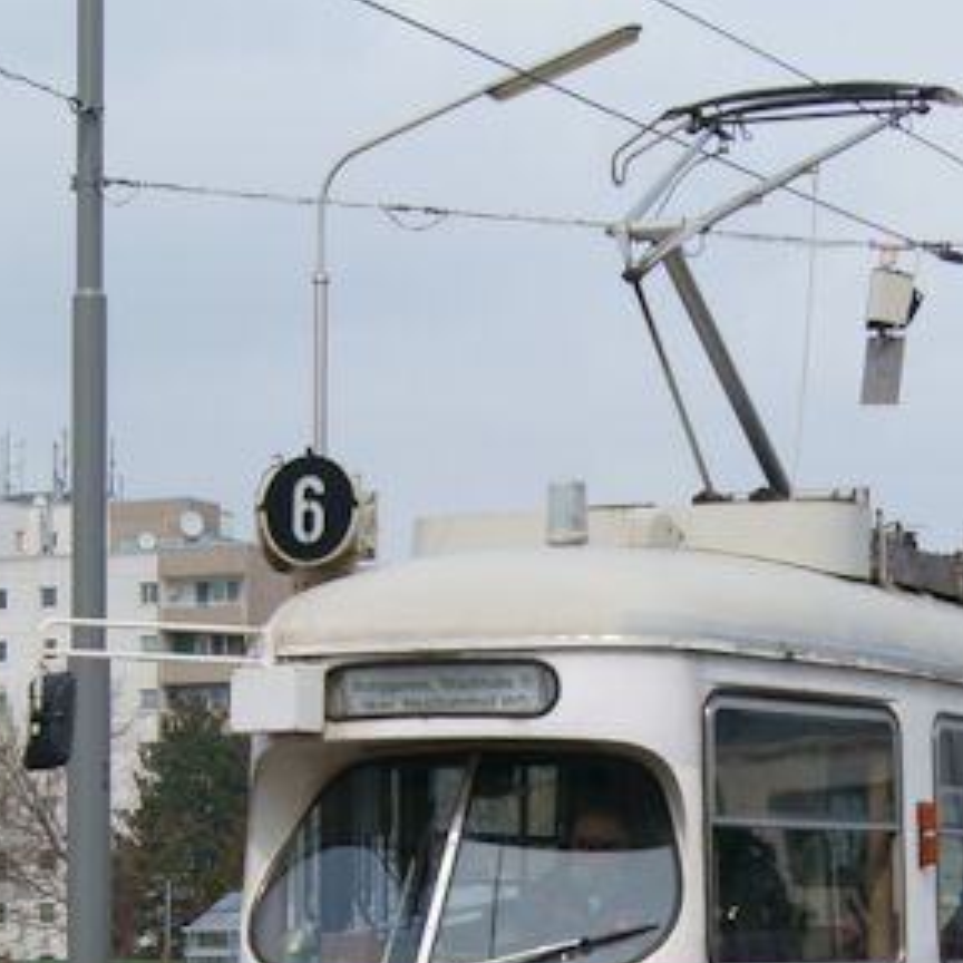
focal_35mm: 117
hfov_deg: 14.8
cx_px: 829
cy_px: 956
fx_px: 3682
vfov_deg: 14.7
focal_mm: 22
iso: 400
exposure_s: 1/1000
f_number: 8
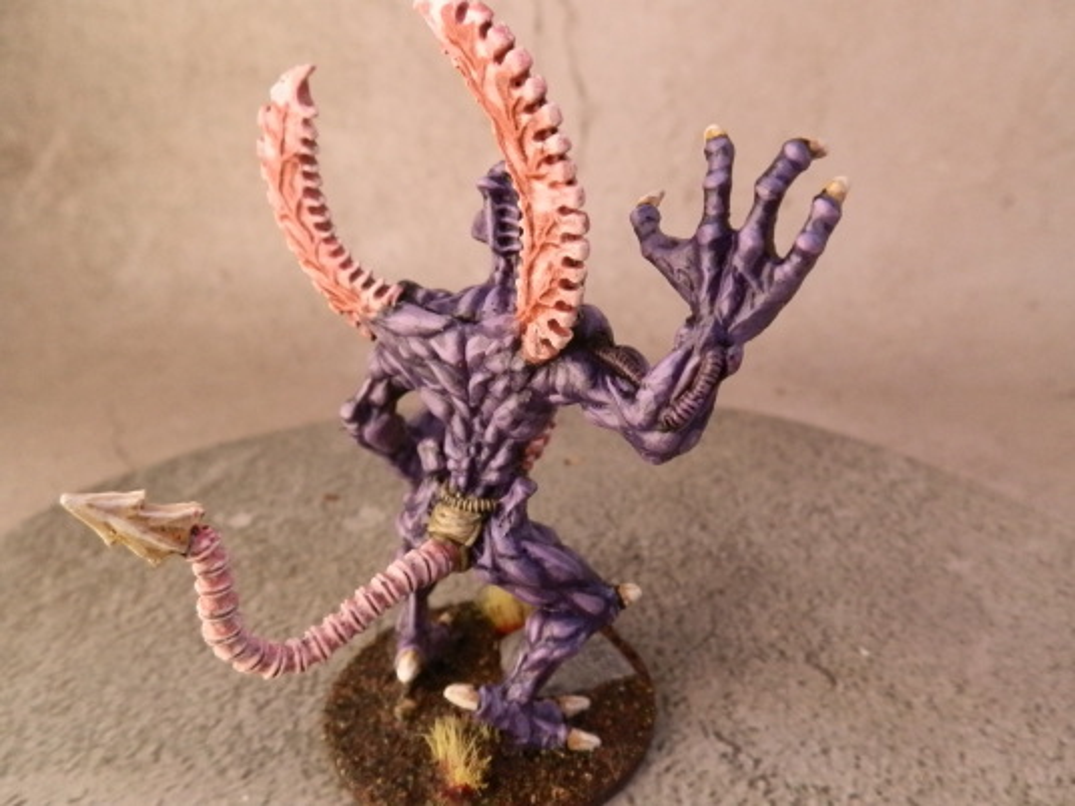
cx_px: 538
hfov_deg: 63.4
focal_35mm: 28
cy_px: 403
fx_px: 870
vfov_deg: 49.7
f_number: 3.1
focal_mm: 5
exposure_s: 1/125
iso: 400
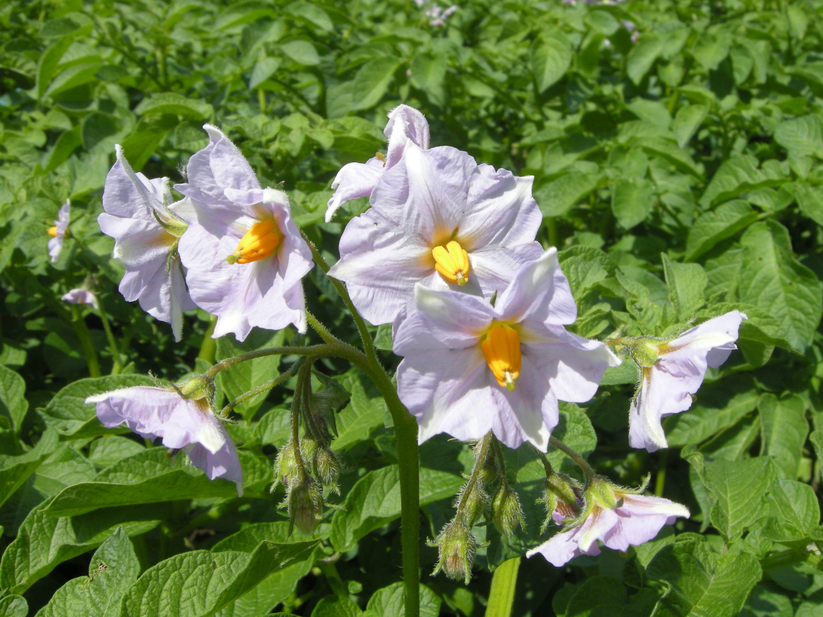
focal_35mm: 35
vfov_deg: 40.7
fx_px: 832
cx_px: 412
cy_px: 308
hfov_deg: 52.6
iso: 64
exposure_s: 1/213
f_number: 6.1
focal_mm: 7.5
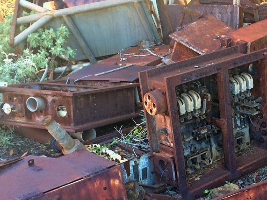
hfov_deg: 29.1
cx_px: 215
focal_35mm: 65
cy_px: 158
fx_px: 501
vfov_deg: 22.3
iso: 40
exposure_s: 1/50
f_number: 2.2
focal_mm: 4.15
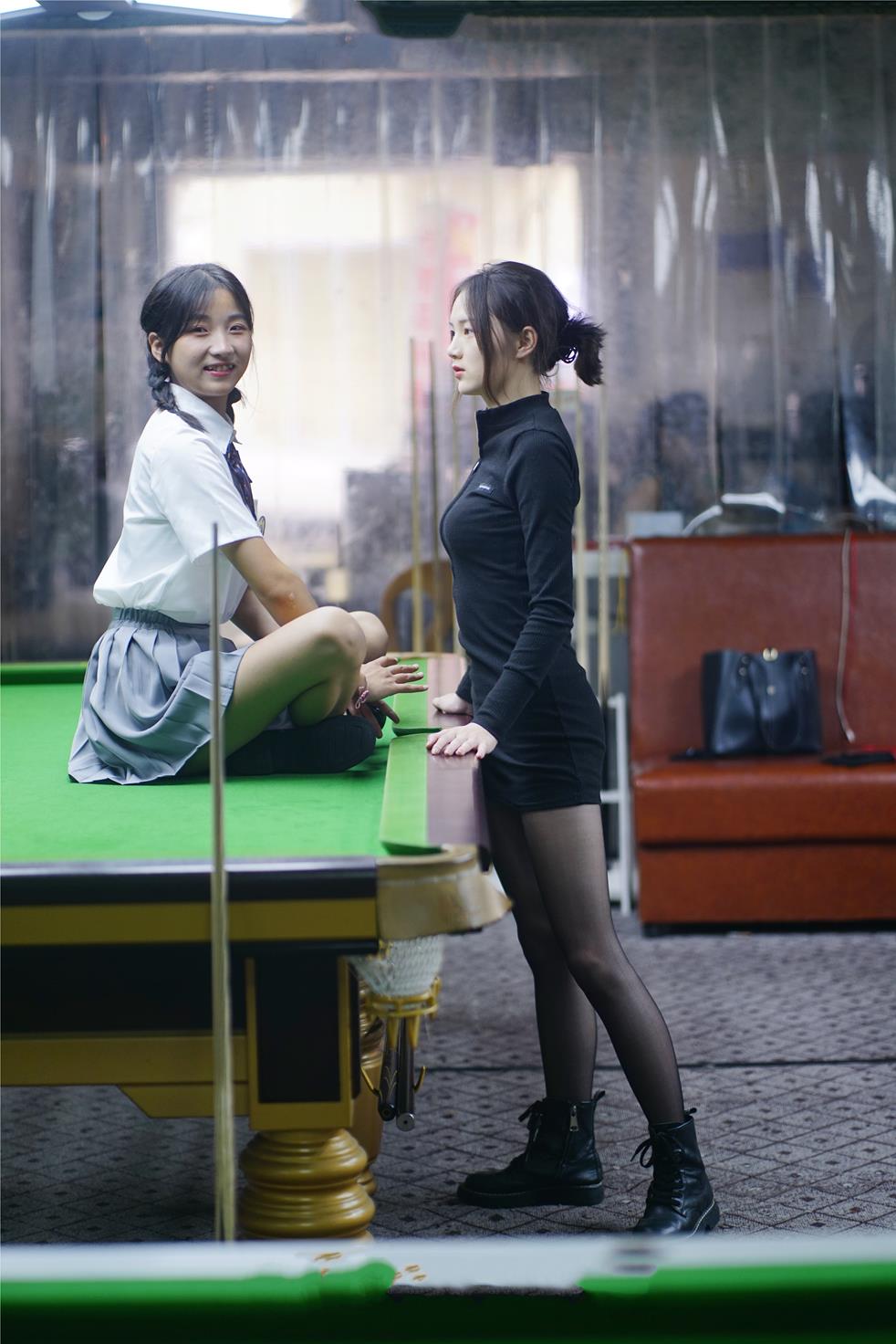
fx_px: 3172
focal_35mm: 85
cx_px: 448
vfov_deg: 23.9
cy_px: 672
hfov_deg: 16.1
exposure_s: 1/320
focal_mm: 85
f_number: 1.8
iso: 200
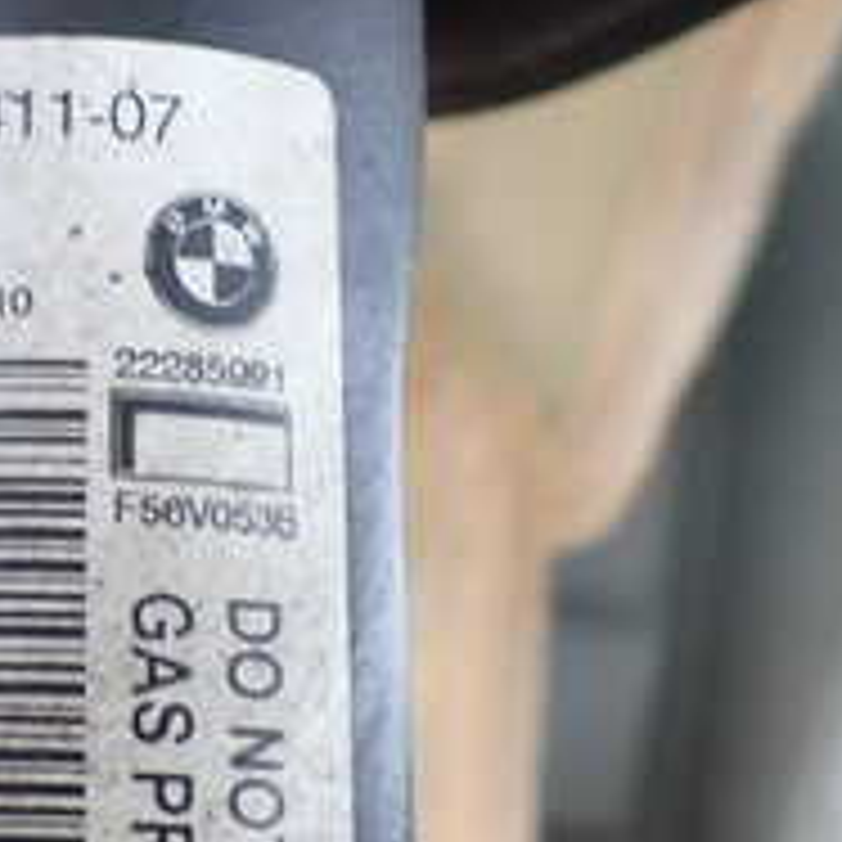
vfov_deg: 24.3
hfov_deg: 22.6
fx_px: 1954
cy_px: 455
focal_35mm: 71
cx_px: -131
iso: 200
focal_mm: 4.5
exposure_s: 1/40
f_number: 2
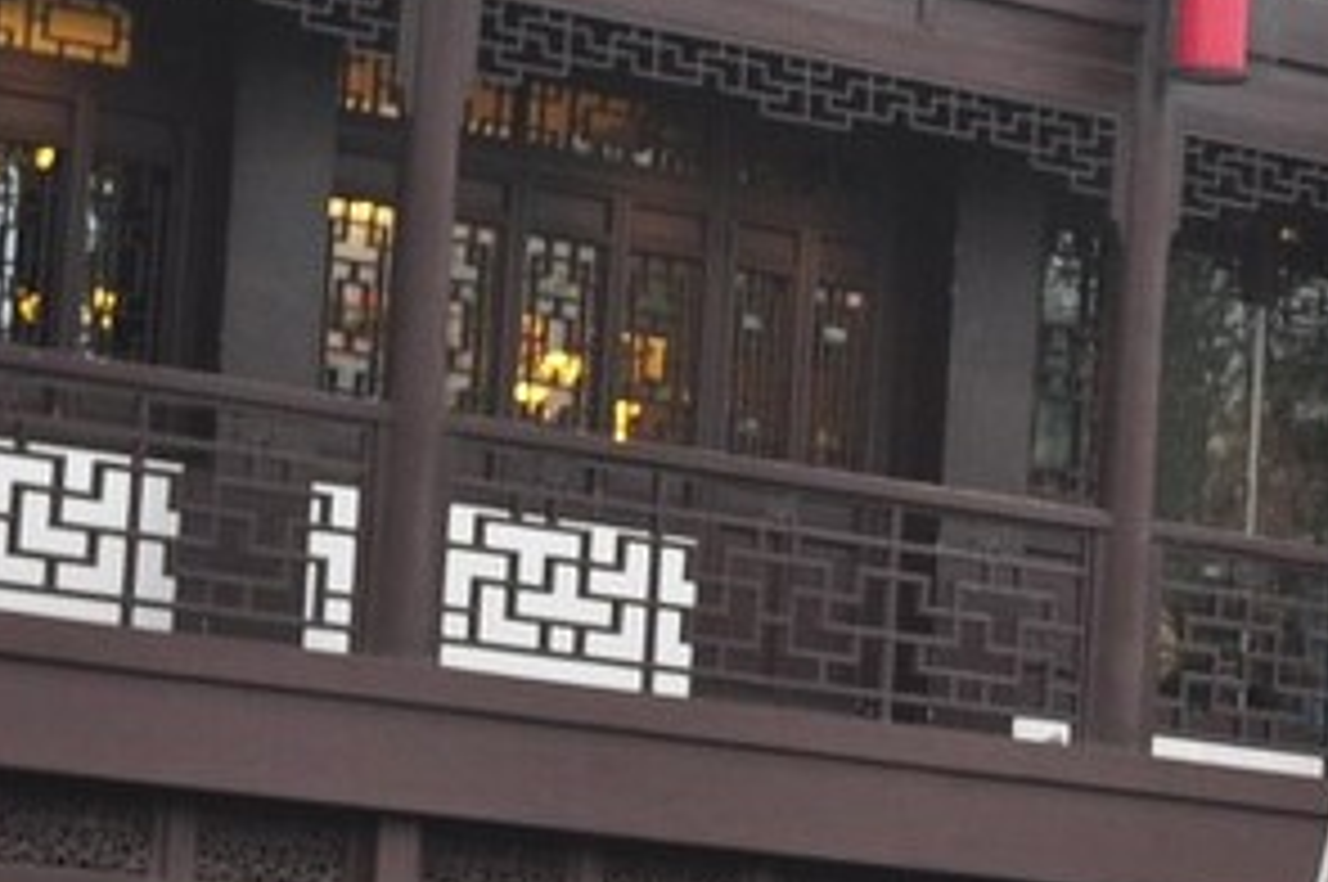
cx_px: 2359
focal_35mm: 220
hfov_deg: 9.0
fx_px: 8106
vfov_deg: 6.2
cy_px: 574
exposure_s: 1/125
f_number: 4.5
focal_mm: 36
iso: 320
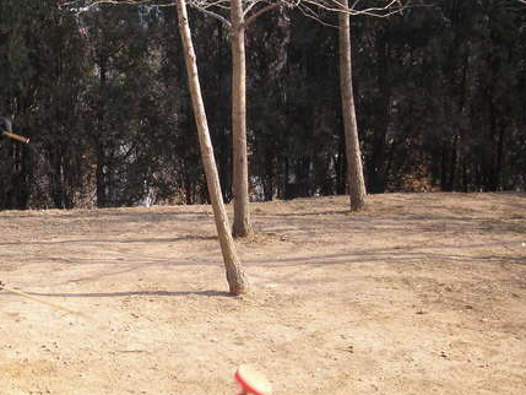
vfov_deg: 23.7
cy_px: 192
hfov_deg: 30.7
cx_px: 136
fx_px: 942
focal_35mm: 62
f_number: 3.2
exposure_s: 1/166
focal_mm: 6.3
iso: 50
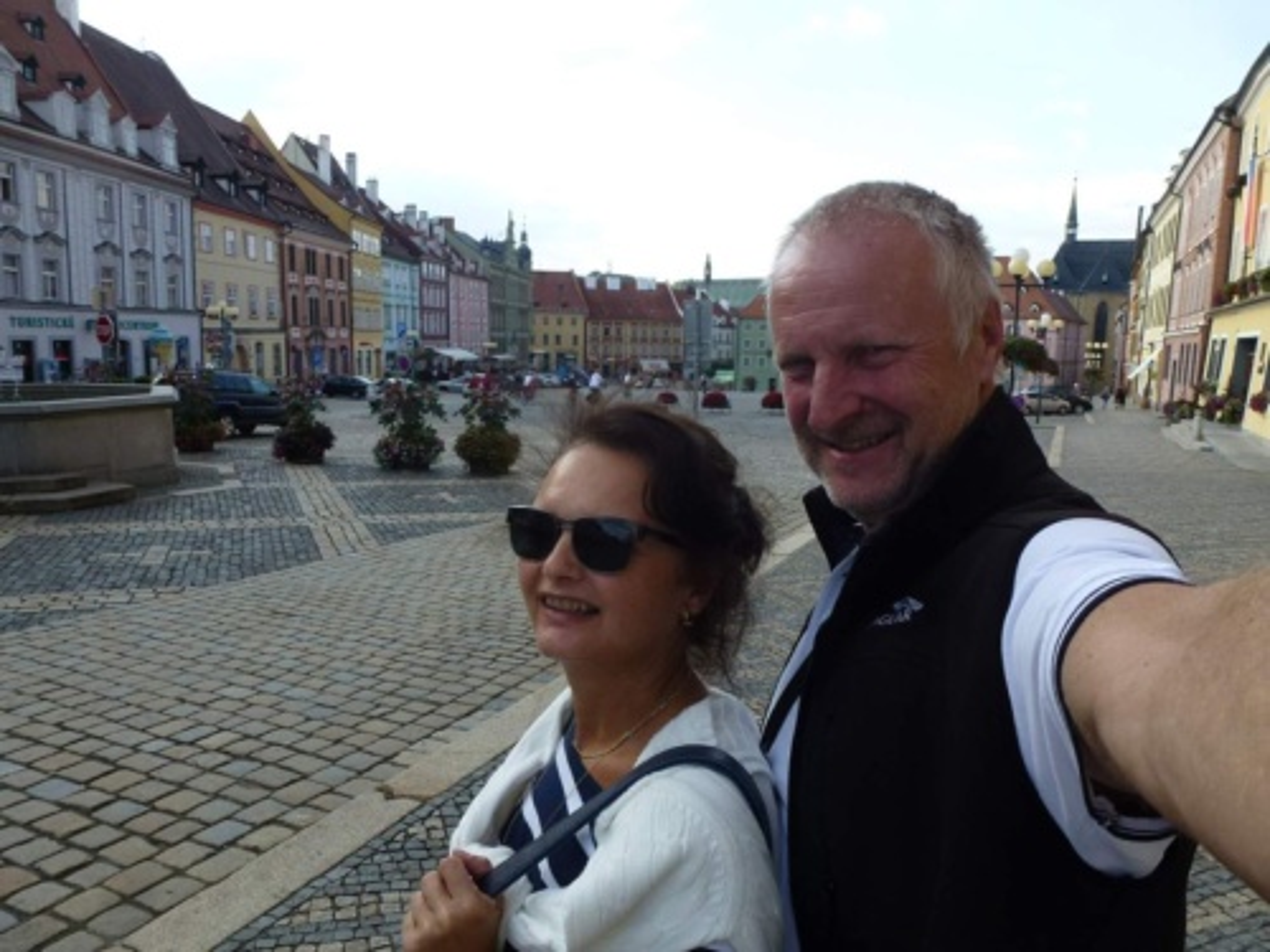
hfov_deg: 71.6
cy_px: 476
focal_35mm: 24
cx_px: 635
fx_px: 881
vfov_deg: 56.8
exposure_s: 1/250
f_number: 4
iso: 100
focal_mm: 4.3
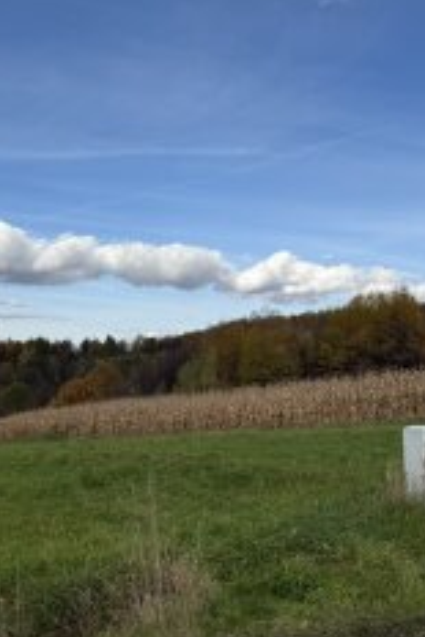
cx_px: 165
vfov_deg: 45.3
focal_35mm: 43
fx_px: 760
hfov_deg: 31.1
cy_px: 357
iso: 80
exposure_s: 1/4673
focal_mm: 6.76
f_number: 1.78
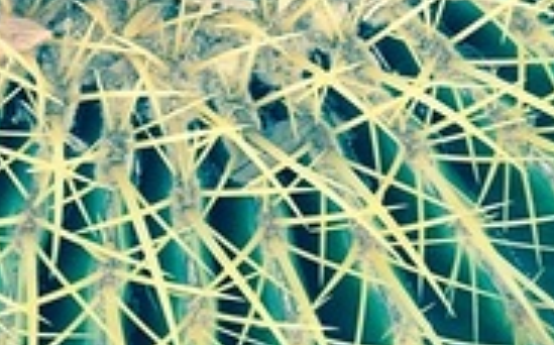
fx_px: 1524
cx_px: 139
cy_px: -215
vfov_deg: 12.2
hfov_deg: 20.5
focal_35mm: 101
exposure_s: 1/60
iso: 32
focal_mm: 4.15
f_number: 2.2
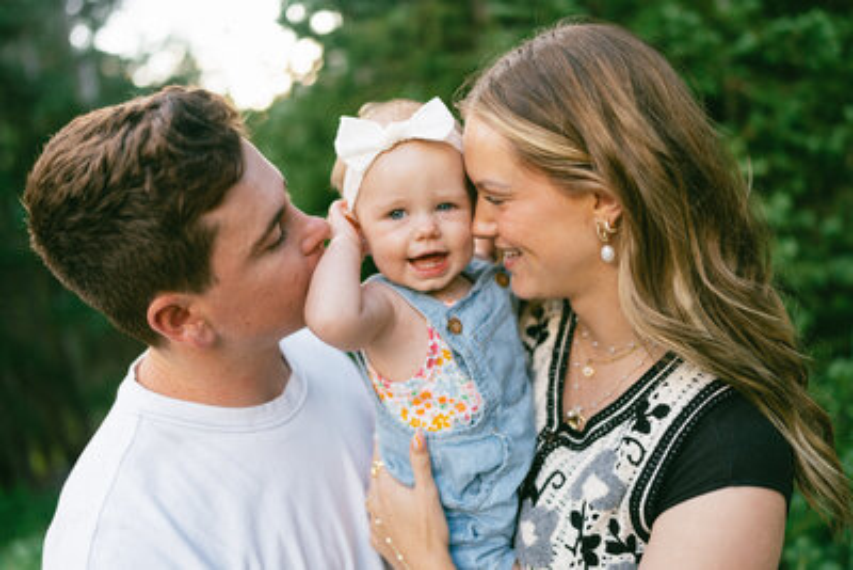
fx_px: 830
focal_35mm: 35
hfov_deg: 54.4
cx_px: 426
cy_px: 285
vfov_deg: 37.9
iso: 100
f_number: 1.4
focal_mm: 35
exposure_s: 1/320
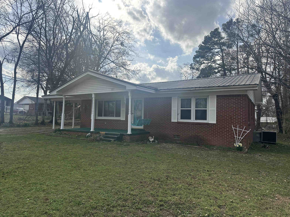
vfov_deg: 56.8
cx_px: 145
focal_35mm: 24
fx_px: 201
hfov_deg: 71.6
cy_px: 108
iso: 80
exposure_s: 1/5848
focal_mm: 6.86
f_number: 1.78
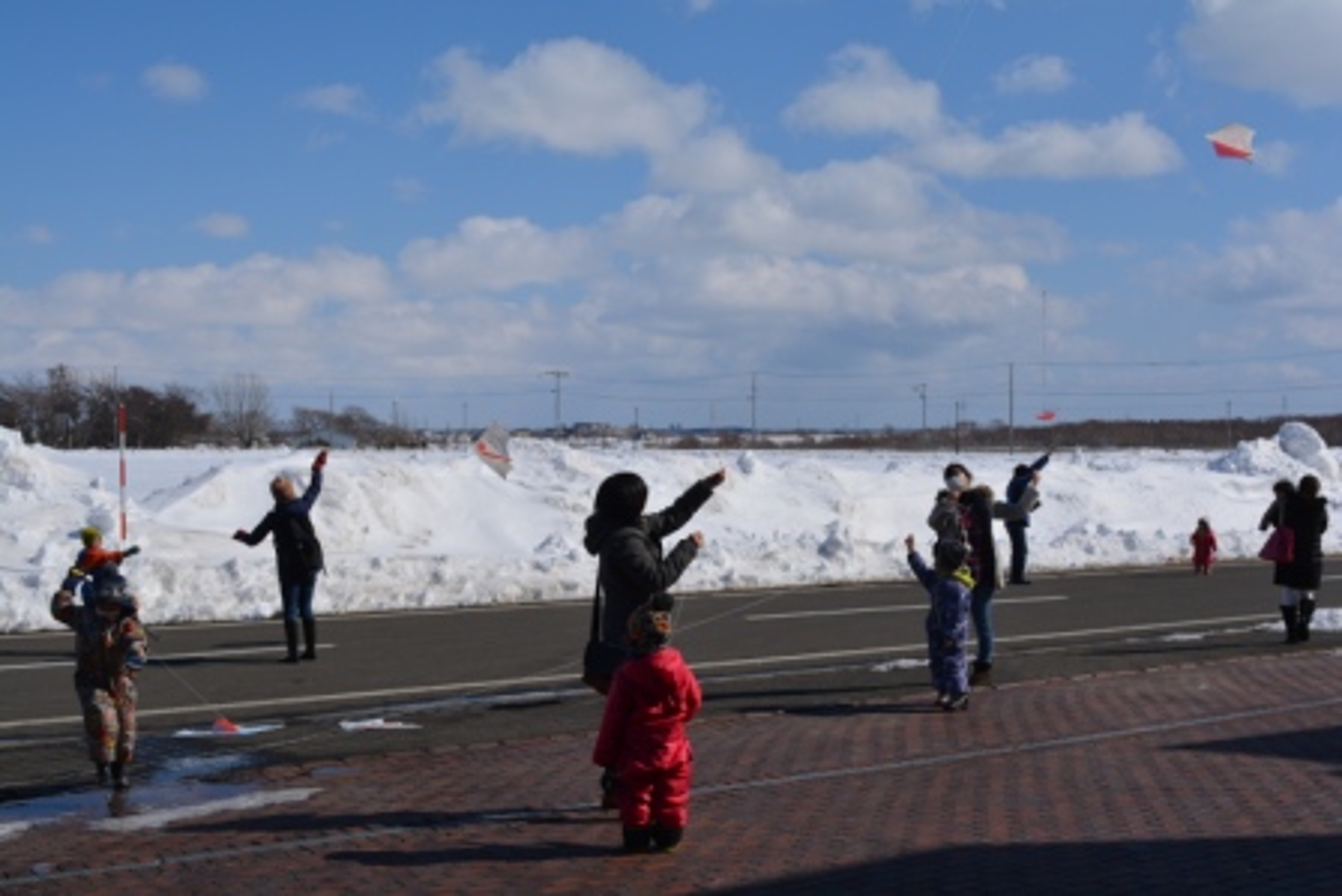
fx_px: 1678
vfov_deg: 29.9
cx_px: 671
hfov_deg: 43.6
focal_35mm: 45
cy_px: 448
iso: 100
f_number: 10
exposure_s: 1/400
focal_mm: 30
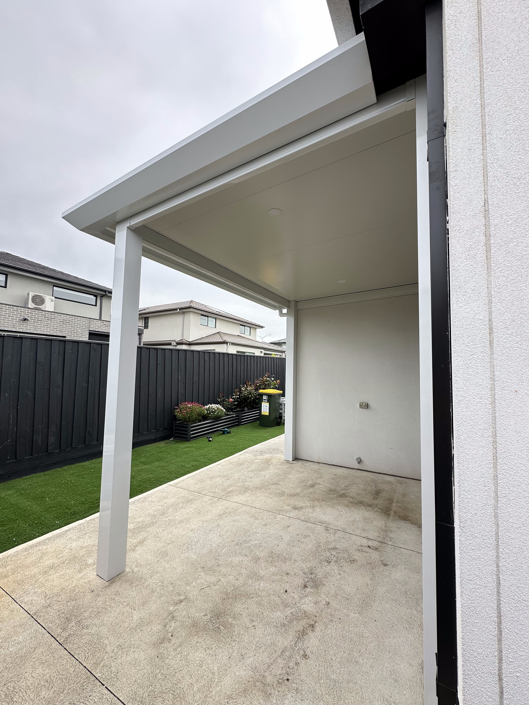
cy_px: 352
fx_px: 285
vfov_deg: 102.1
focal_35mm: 14
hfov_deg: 85.7
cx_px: 264
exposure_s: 1/572
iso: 40
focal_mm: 2.22
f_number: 2.2
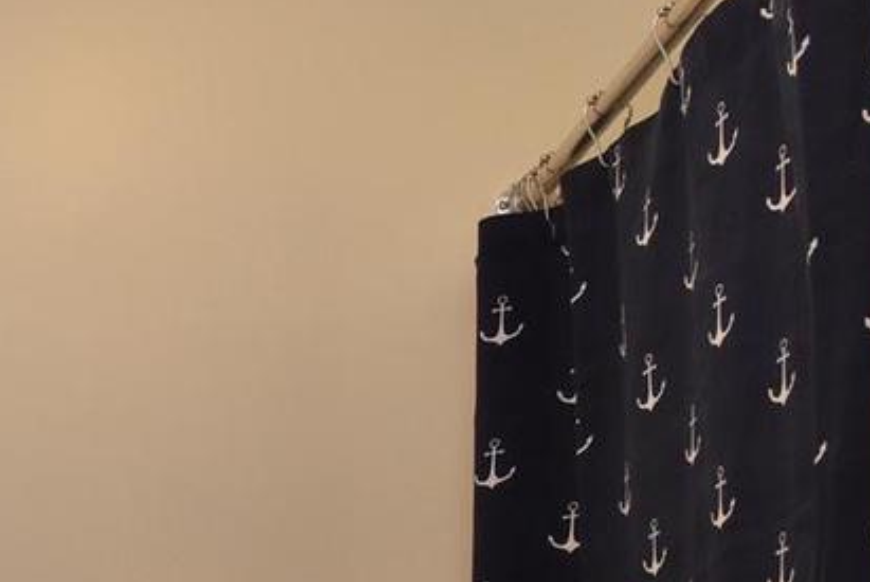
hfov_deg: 23.4
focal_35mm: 63
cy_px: 1010
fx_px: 1524
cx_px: -527
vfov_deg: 17.9
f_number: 9
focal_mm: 12
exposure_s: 1/80
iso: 800
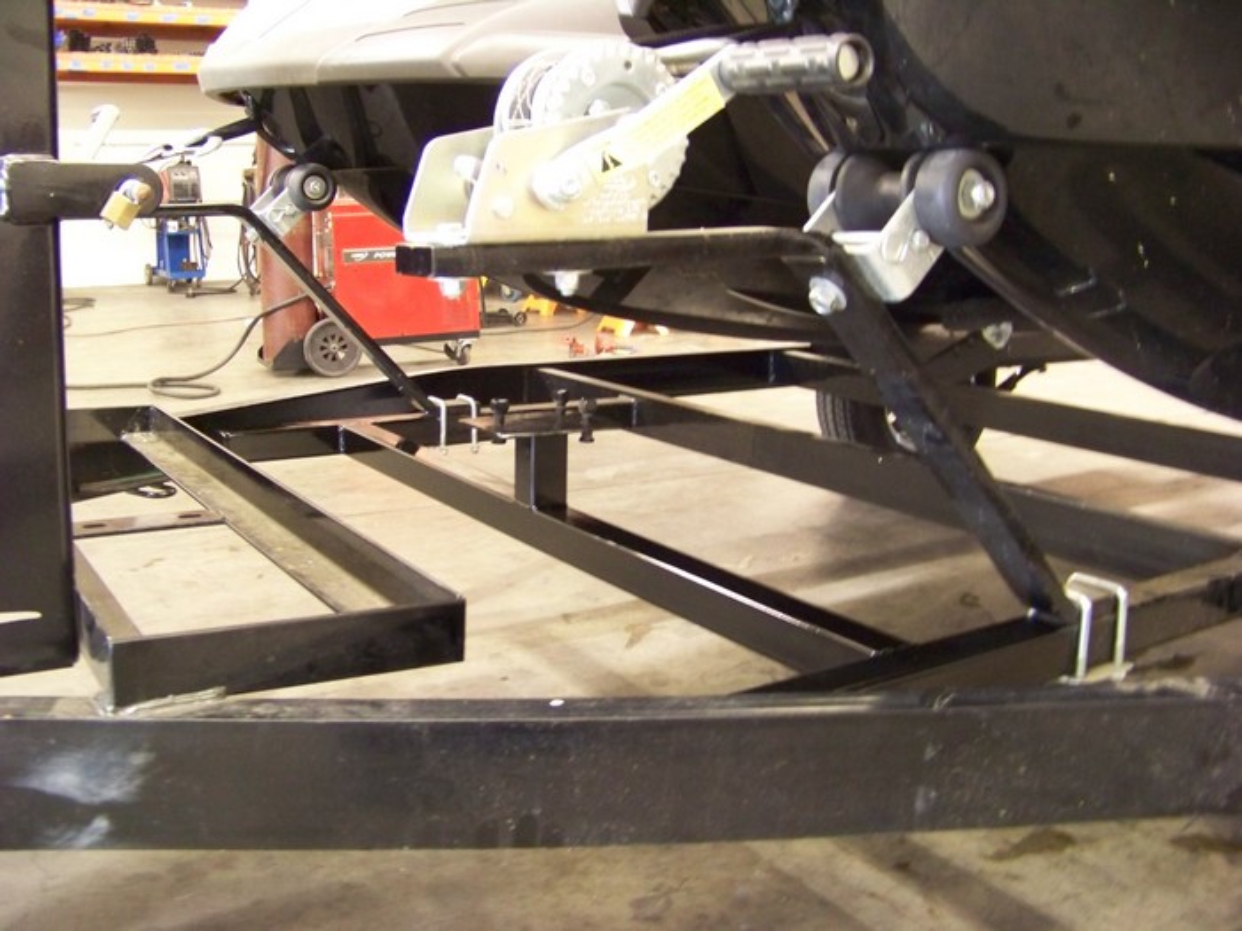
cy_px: 466
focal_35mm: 36
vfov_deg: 39.7
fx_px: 1292
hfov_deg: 51.4
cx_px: 621
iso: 400
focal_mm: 5.85
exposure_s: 1/4
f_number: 2.8
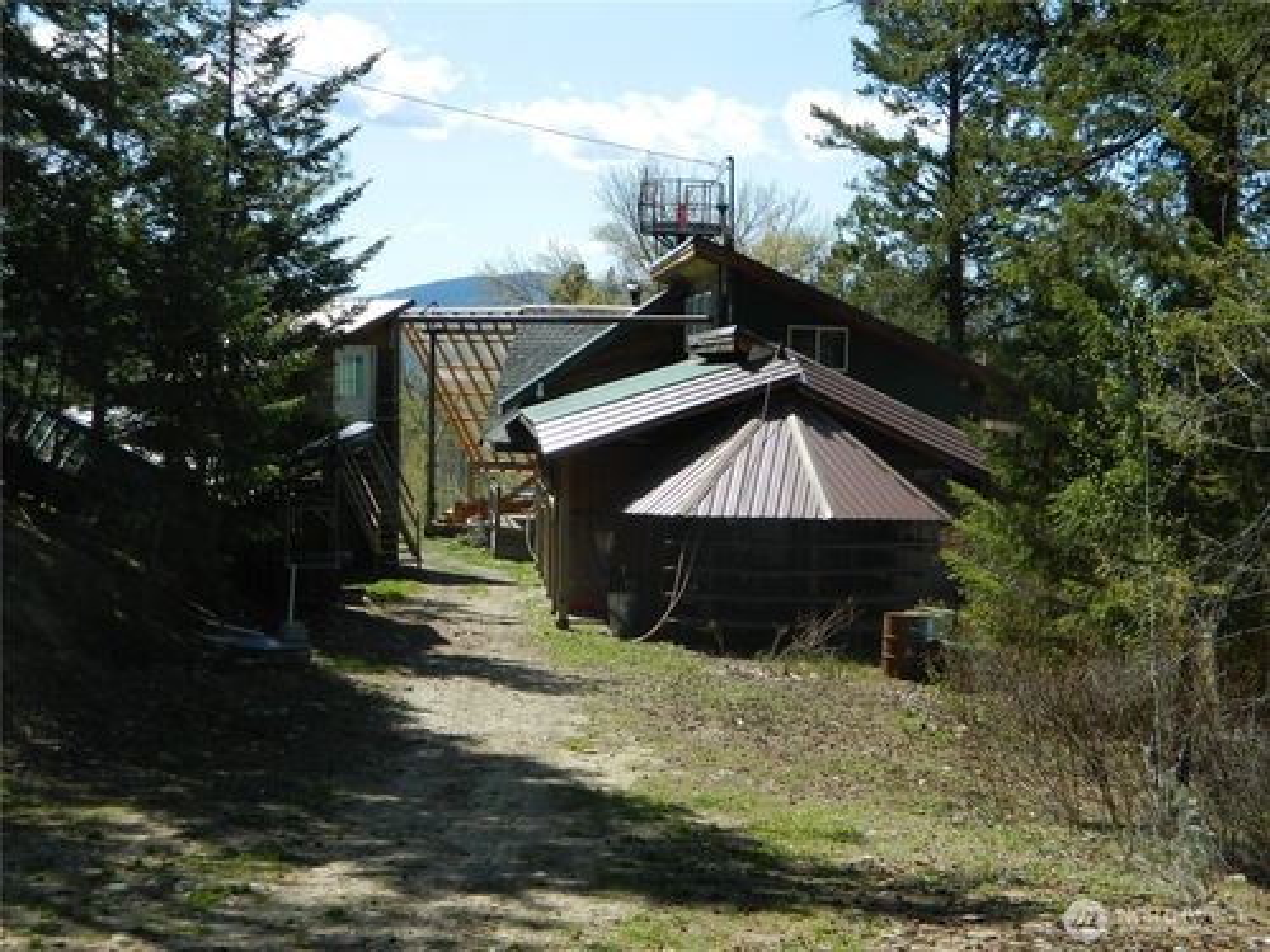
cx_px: 635
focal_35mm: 57
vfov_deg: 25.7
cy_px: 476
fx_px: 2091
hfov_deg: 33.8
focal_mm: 10.2
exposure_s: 1/640
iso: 80
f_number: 3.8
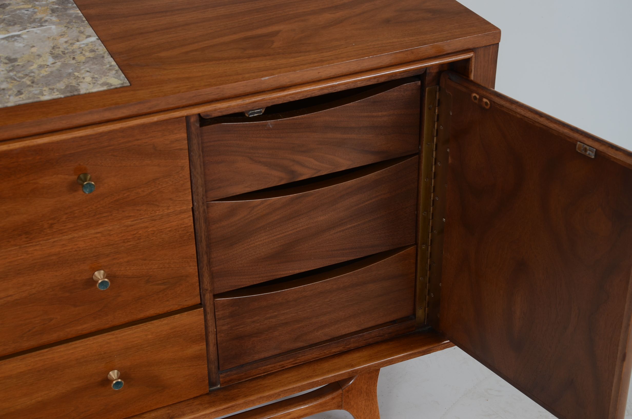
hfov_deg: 33.5
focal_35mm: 60
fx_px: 1051
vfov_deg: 22.5
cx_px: 316
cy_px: 210
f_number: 8
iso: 160
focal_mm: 40
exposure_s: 1/80
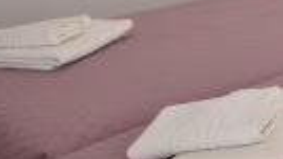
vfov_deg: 15.7
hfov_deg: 23.3
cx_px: 446
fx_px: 517
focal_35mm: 69
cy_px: -96
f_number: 4.5
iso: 400
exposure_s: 1/80
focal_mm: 11.5
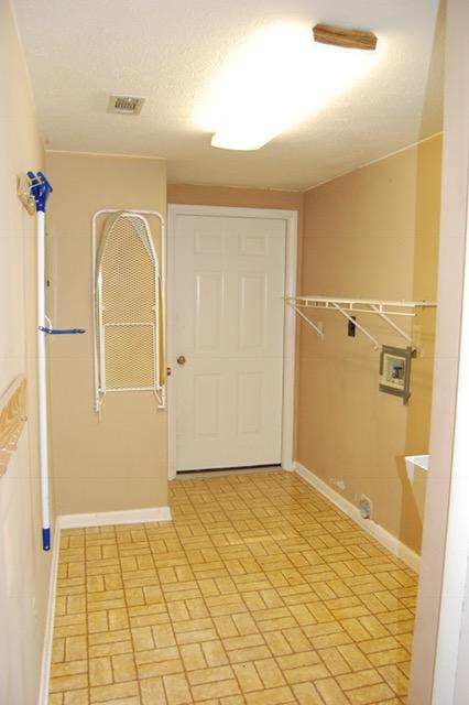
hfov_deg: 47.9
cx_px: 234
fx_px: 528
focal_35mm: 27
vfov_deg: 67.4
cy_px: 352
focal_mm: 18
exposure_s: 1/60
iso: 1600
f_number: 5
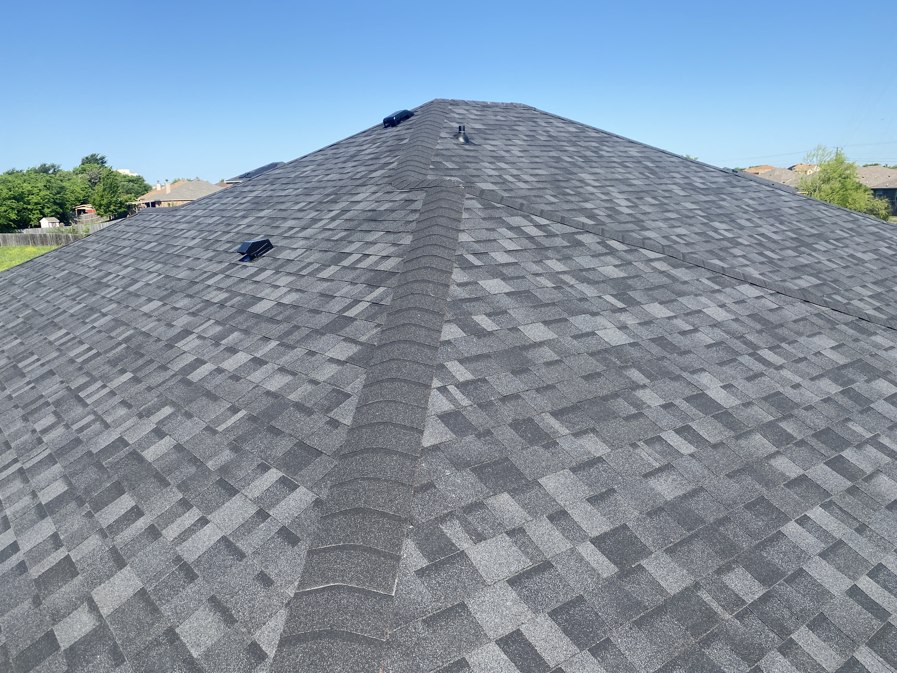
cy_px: 336
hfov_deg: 67.3
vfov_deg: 53.1
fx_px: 674
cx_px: 448
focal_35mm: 26
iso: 32
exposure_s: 1/2358
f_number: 1.8
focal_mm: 4.25
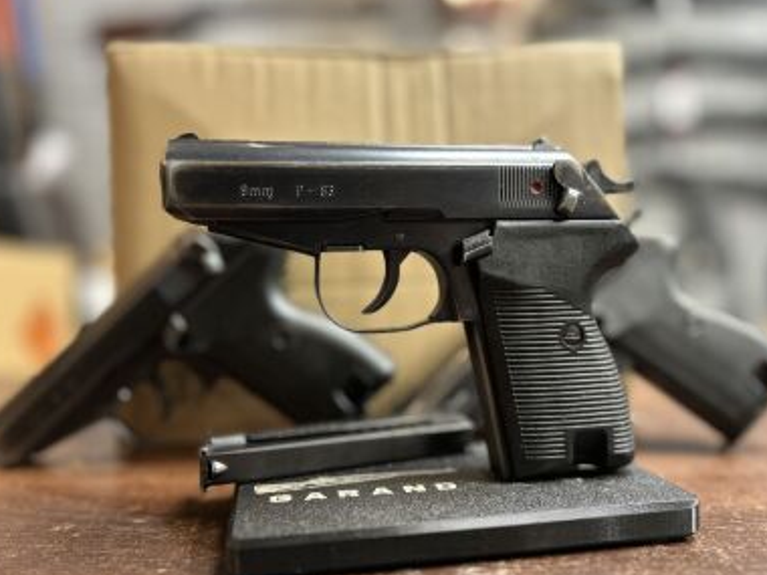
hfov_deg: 63.4
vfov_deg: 49.7
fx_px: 620
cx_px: 385
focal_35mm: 28
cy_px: 285
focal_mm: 5.7
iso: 200
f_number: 1.5
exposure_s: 1/50
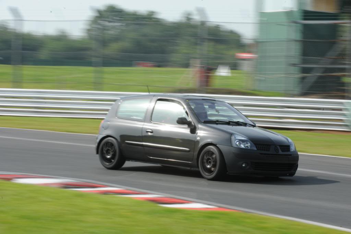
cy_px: 117
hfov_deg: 15.2
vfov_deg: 10.1
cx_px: 176
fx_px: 1315
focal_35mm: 135
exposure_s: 1/100
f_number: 16
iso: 250
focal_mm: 135
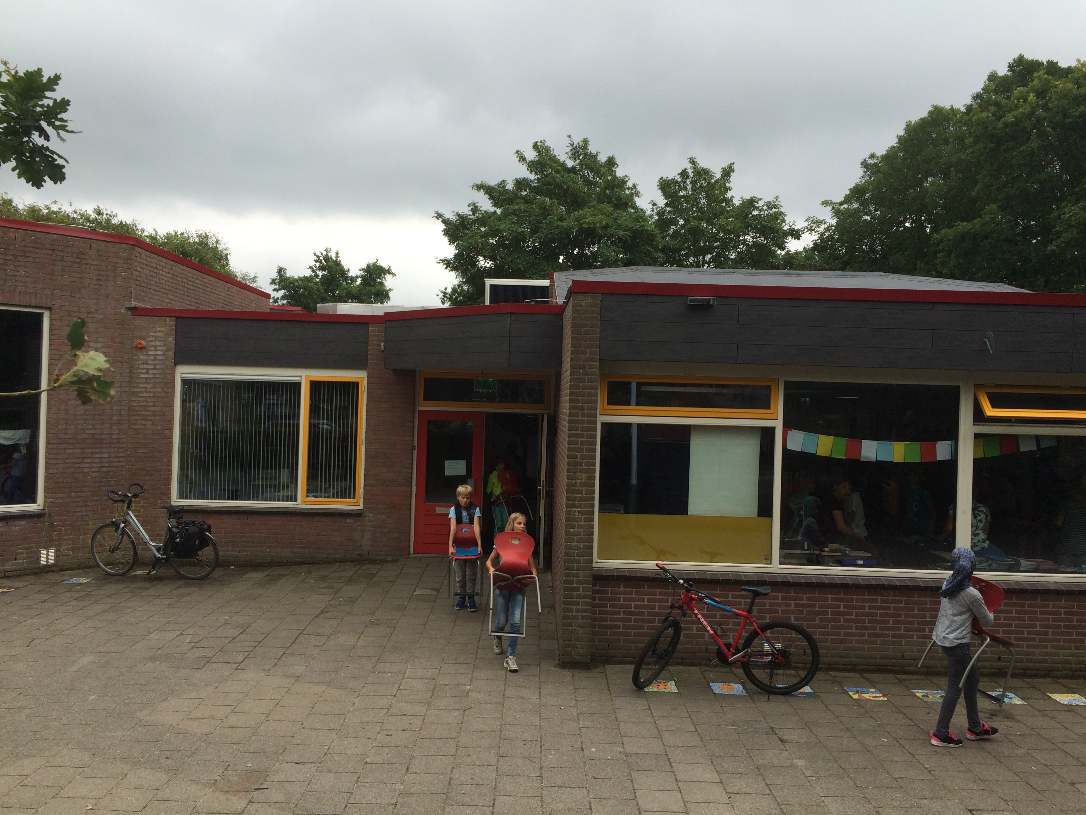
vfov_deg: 48.2
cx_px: 543
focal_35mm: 29
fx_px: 910
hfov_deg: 61.7
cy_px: 408
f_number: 2.2
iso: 32
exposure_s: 1/746
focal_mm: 4.15
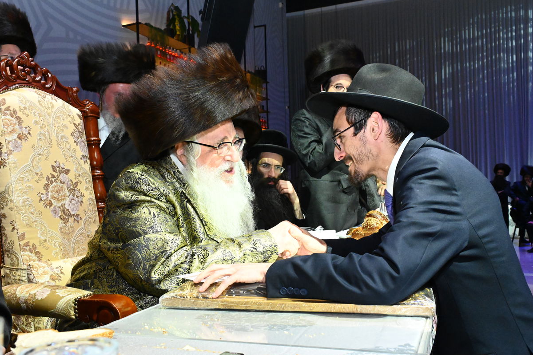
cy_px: 195
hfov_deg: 54.4
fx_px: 518
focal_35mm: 35
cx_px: 268
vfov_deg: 37.8
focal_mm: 30
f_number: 9
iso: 8000
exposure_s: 1/160
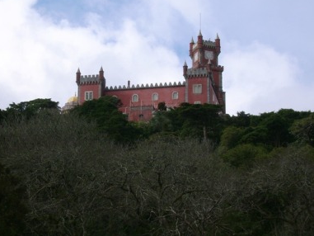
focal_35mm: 121
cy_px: 108
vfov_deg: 12.3
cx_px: 149
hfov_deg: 16.3
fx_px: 1098
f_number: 10.1
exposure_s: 1/176
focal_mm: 17.14
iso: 50
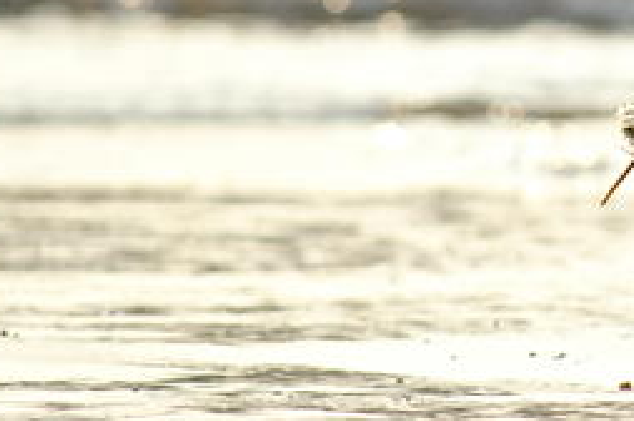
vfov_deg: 1.2
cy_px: 23
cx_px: 767
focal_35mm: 1139
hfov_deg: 1.8
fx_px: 20033
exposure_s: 1/1000
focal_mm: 300
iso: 200
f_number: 5.6
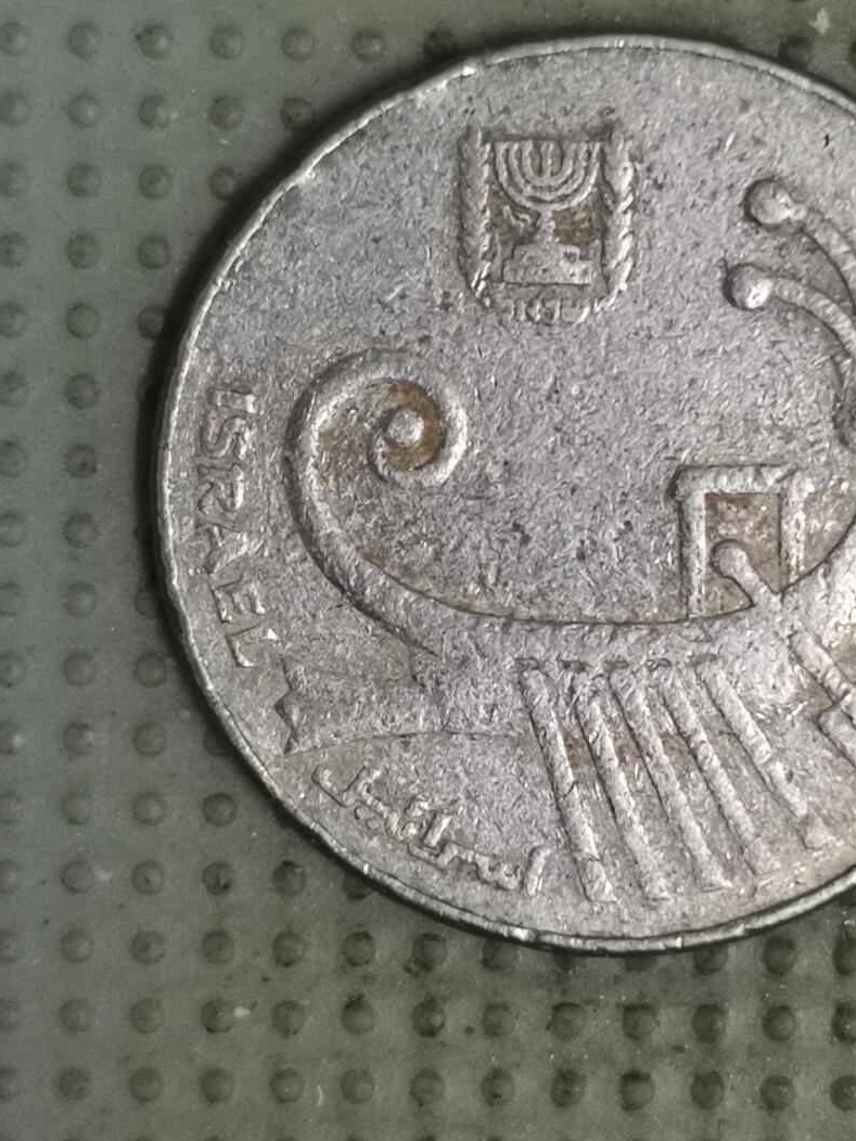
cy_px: 510
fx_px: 2934
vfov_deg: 22.0
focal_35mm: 89
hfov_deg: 16.6
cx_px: 575
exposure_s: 1/30
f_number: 1.8
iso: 400
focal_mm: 4.75
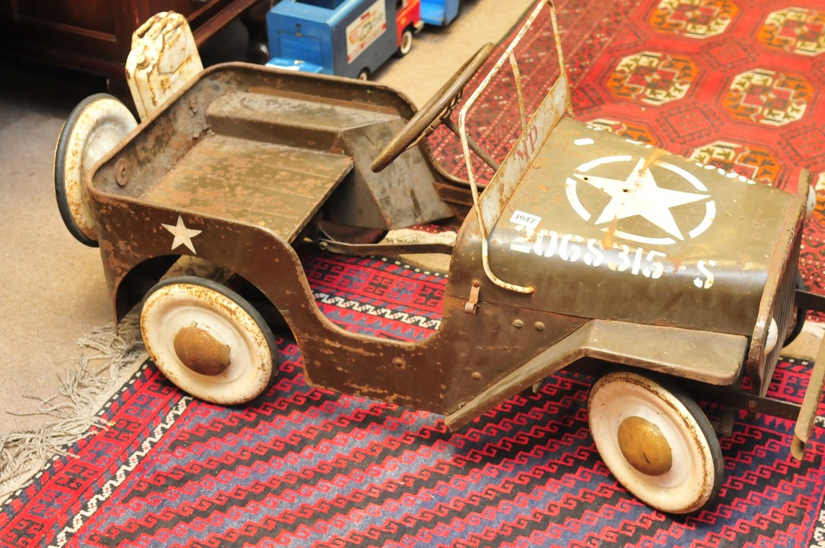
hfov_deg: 32.6
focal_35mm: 62
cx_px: 473
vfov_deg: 22.0
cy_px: 235
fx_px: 1410
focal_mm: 35
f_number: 4.5
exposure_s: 1/80
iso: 1000
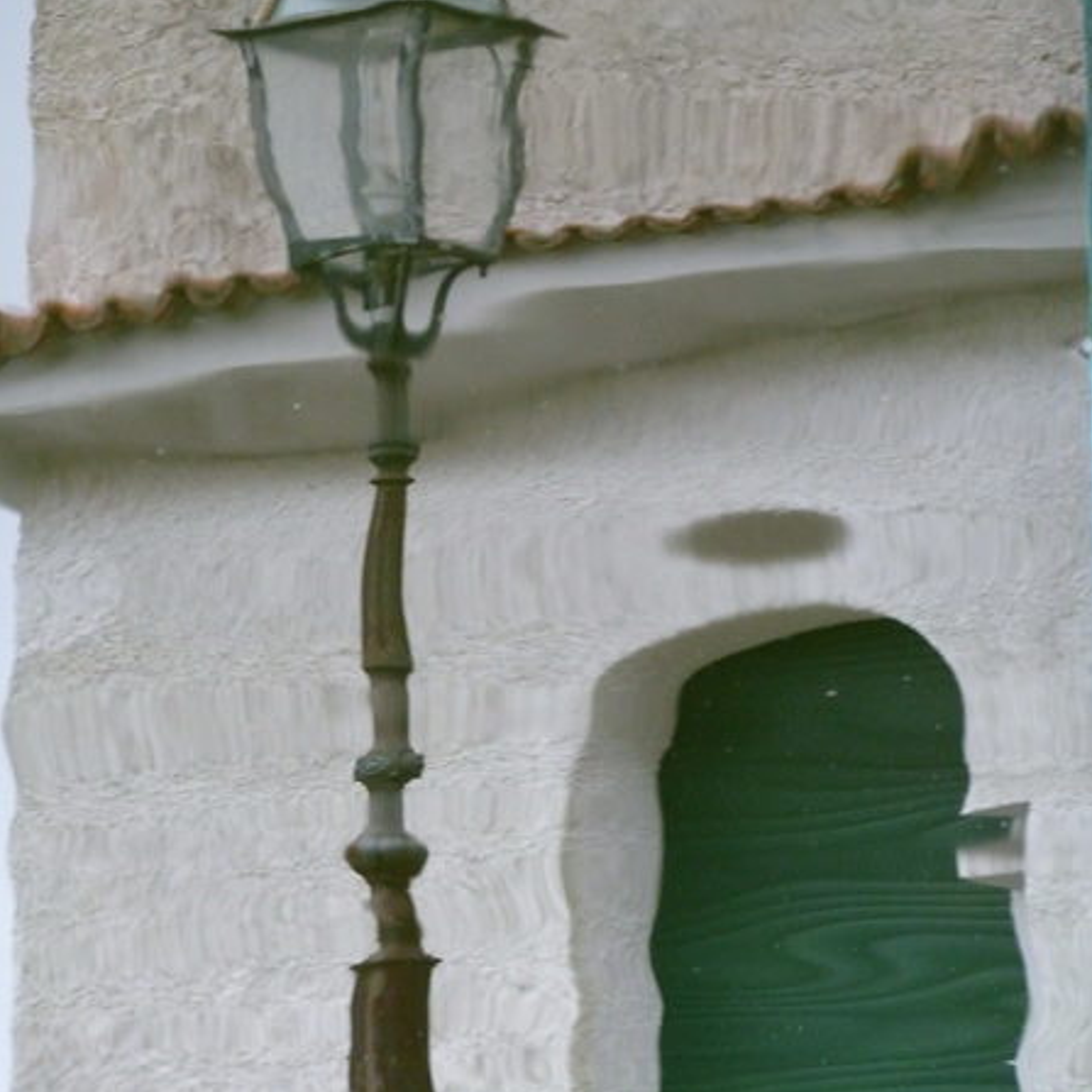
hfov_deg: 7.0
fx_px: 8887
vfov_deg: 7.0
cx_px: 547
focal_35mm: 249
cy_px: 410
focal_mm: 34.4
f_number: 4.6
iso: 400
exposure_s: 1/30
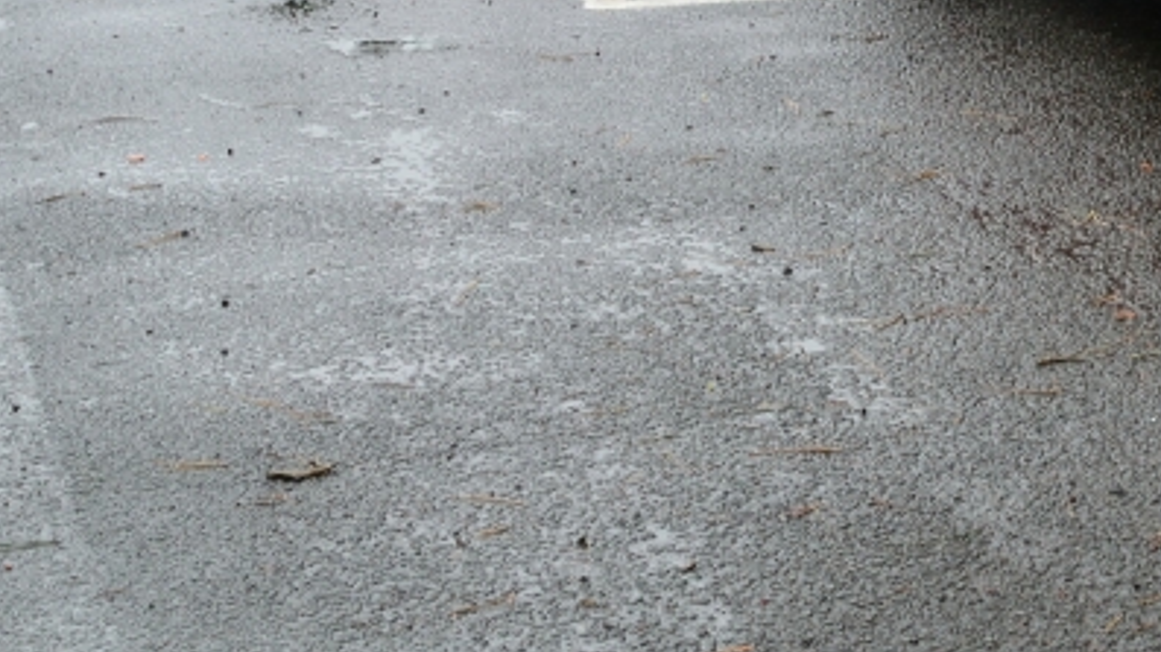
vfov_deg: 10.1
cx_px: 1057
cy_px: -222
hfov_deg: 18.0
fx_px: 3611
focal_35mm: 117
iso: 400
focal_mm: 29
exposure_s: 1/125
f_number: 9
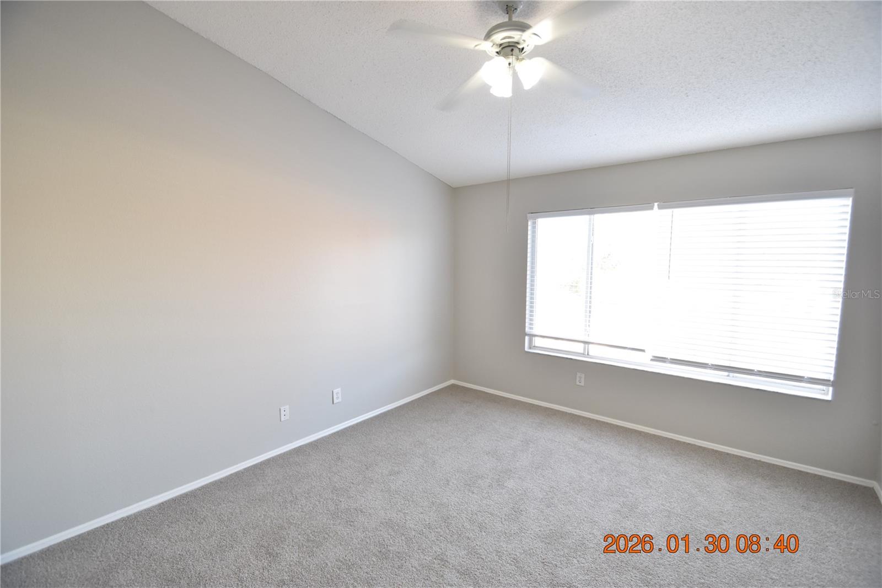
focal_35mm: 15
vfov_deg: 77.3
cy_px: 294
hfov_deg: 100.4
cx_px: 441
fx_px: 367
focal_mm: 10
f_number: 3.5
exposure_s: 1/90
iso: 800
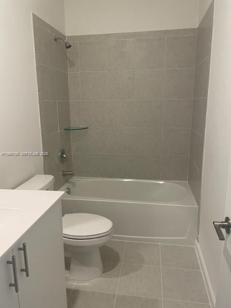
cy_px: 154
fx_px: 231
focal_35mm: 26
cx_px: 116
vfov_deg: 67.3
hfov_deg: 53.1
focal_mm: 4.2
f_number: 1.6
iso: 125
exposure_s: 1/60
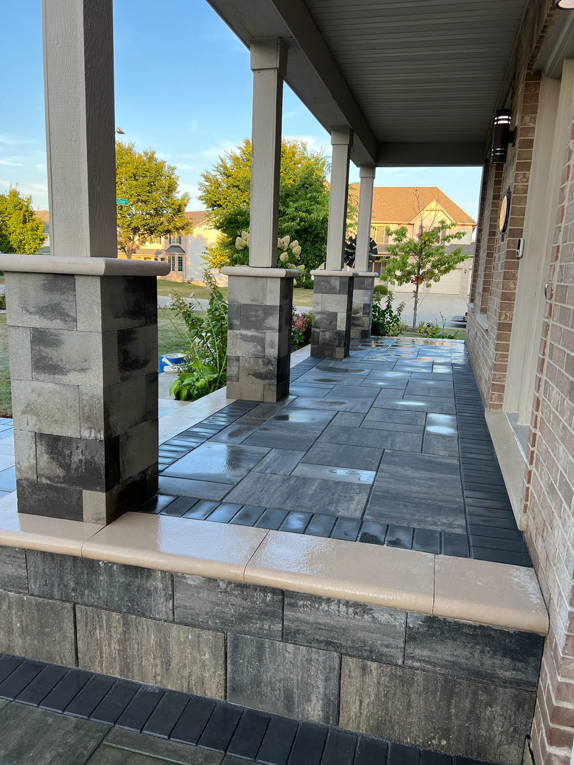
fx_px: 575
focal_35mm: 26
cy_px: 382
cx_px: 287
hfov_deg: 53.1
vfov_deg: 67.3
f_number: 1.5
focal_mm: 5.7
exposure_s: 1/231
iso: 50
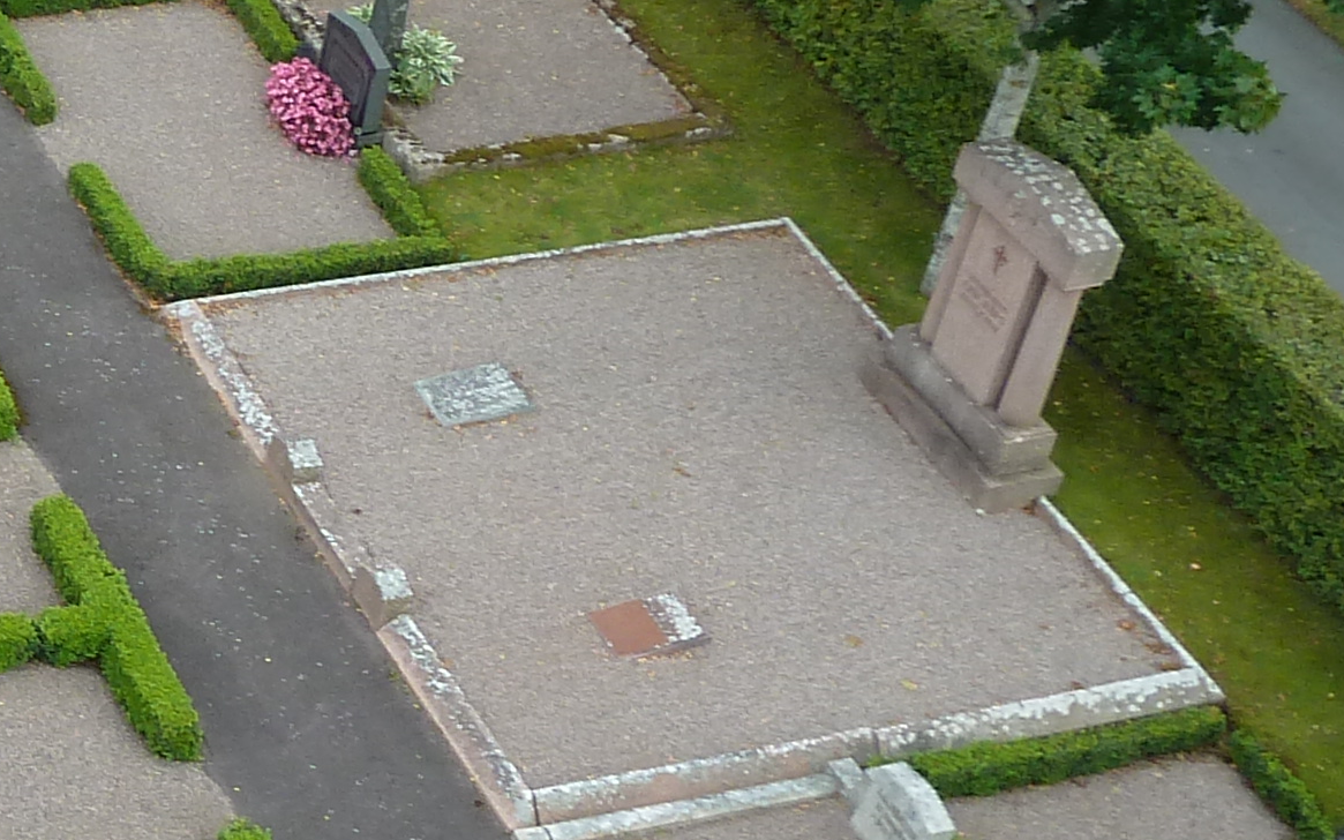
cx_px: -368
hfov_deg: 20.9
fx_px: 3333
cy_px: 511
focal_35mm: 91
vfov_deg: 14.4
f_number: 3.3
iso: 80
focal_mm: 4.1
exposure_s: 1/60
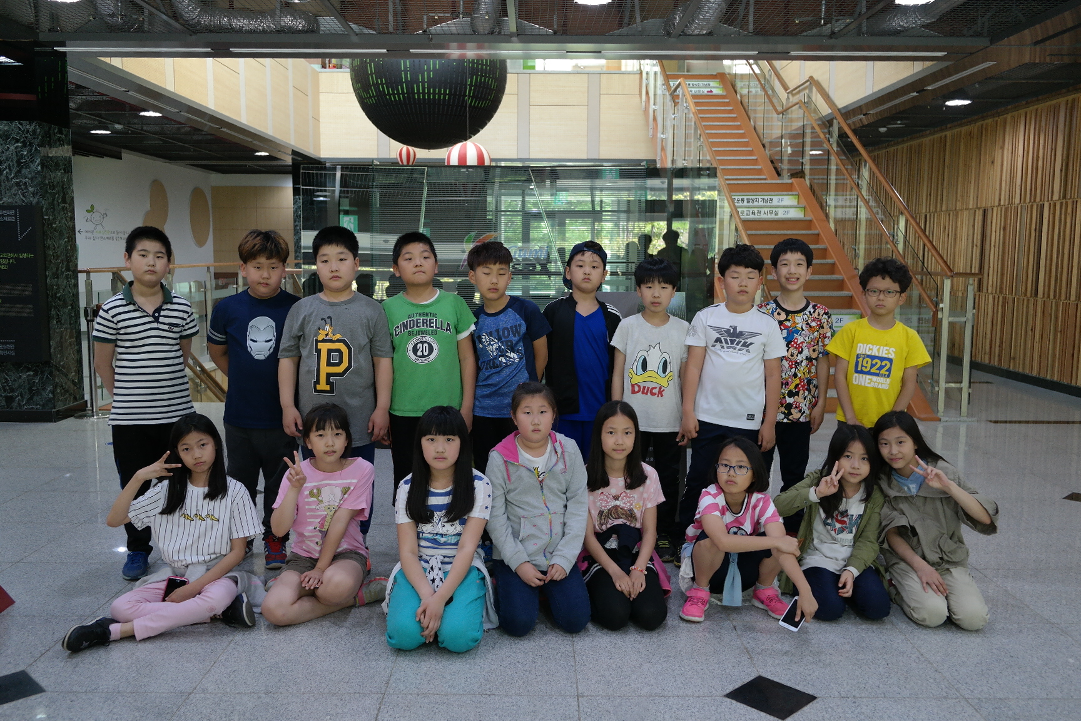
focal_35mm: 30
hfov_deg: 61.9
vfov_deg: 43.6
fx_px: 901
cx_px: 540
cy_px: 360
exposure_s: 1/40
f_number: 3.5
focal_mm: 20
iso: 400
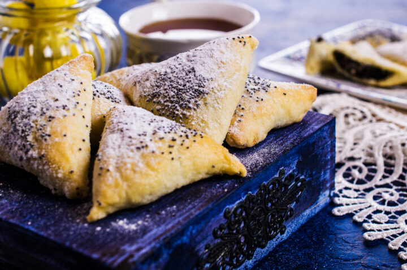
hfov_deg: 33.5
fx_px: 677
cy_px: 135
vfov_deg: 22.5
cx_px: 204
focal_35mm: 60
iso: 125
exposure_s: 1/160
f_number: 7.1
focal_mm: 40
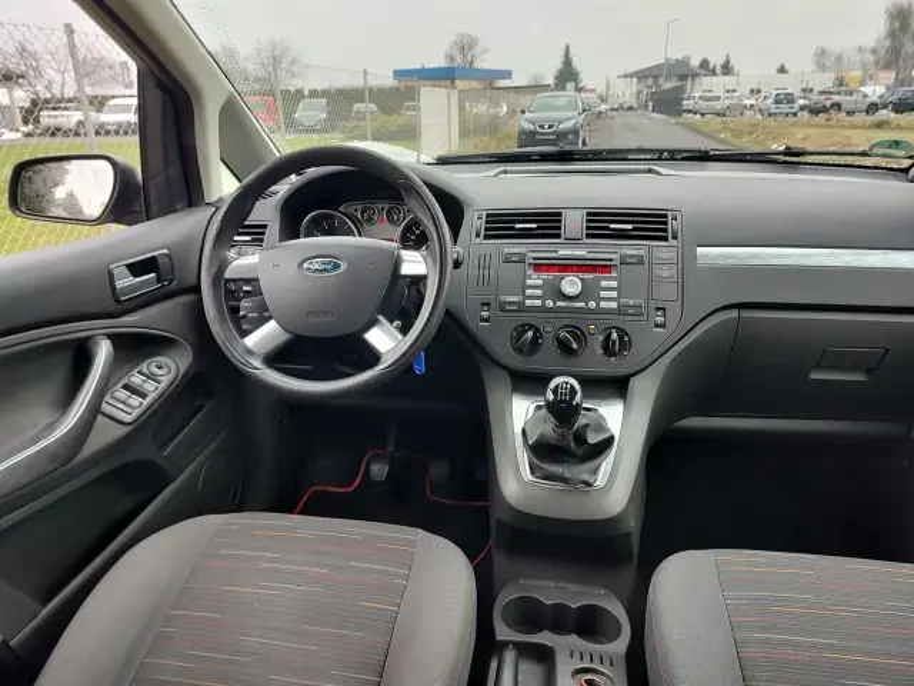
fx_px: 607
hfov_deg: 73.9
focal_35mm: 23
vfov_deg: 58.9
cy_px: 343
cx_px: 457
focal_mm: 5.56
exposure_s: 1/100
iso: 139
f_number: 1.8
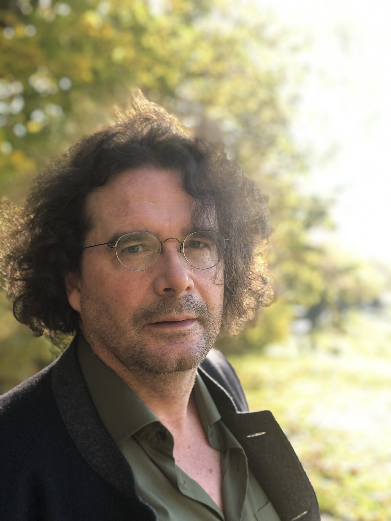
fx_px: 783
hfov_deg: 28.0
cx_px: 196
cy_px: 260
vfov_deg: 36.8
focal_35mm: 52
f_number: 2.4
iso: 16
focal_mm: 6
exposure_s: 1/60
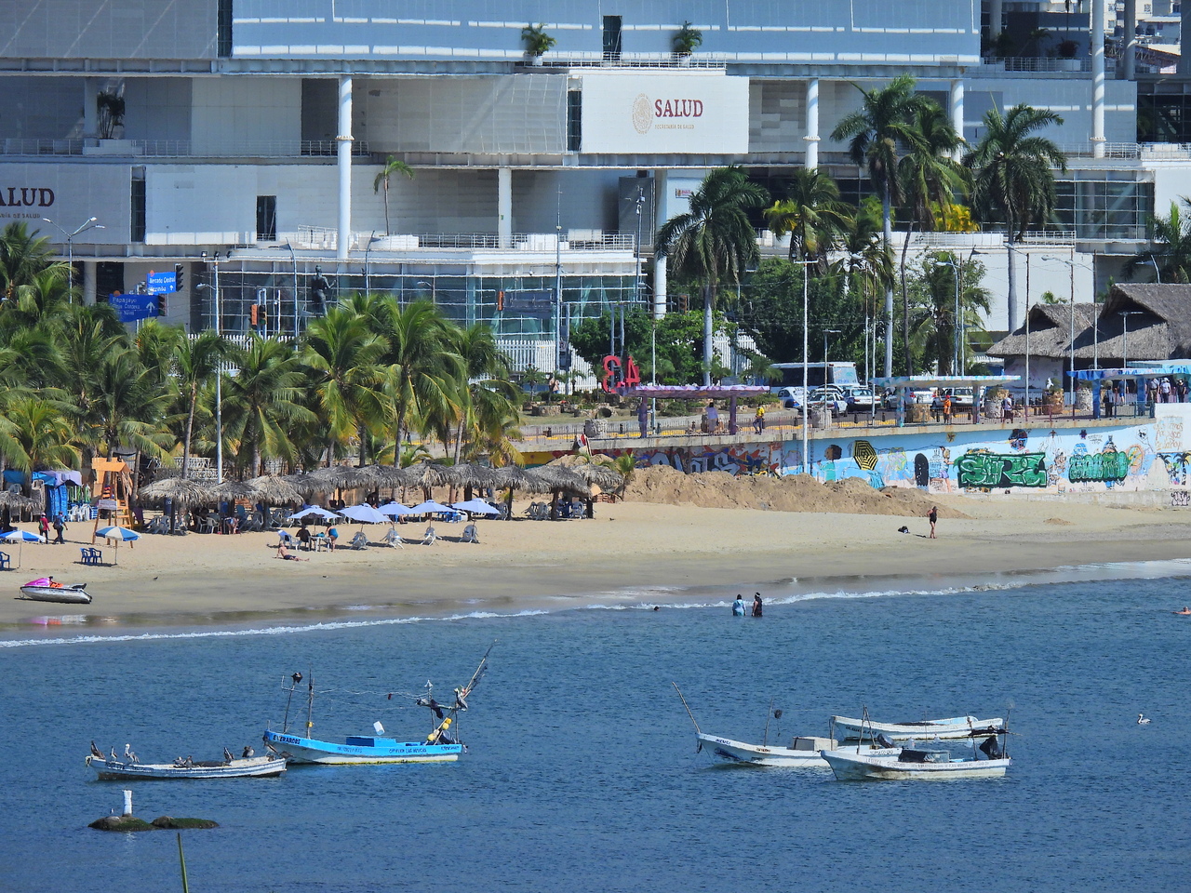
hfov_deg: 5.0
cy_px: 446
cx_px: 596
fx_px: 13762
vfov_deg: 3.7
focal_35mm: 400
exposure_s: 1/1250
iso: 100
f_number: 5
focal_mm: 71.4
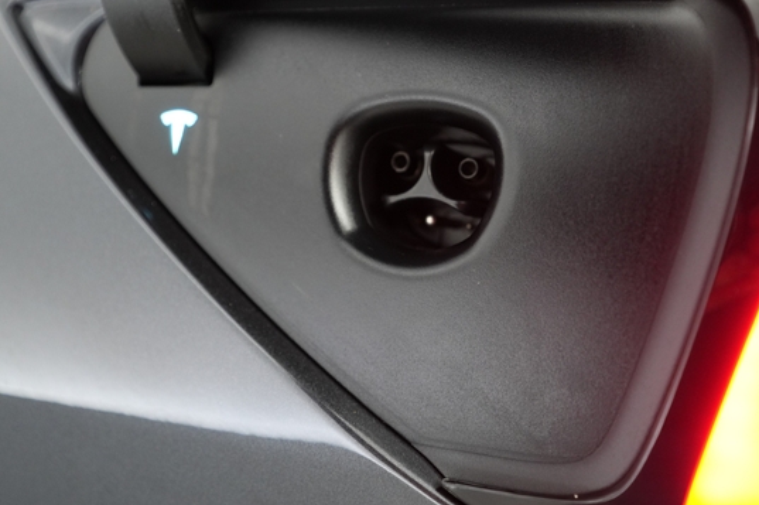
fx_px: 653
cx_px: 407
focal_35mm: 31
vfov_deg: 42.1
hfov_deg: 60.3
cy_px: 211
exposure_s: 1/60
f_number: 2.8
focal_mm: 26
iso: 3200
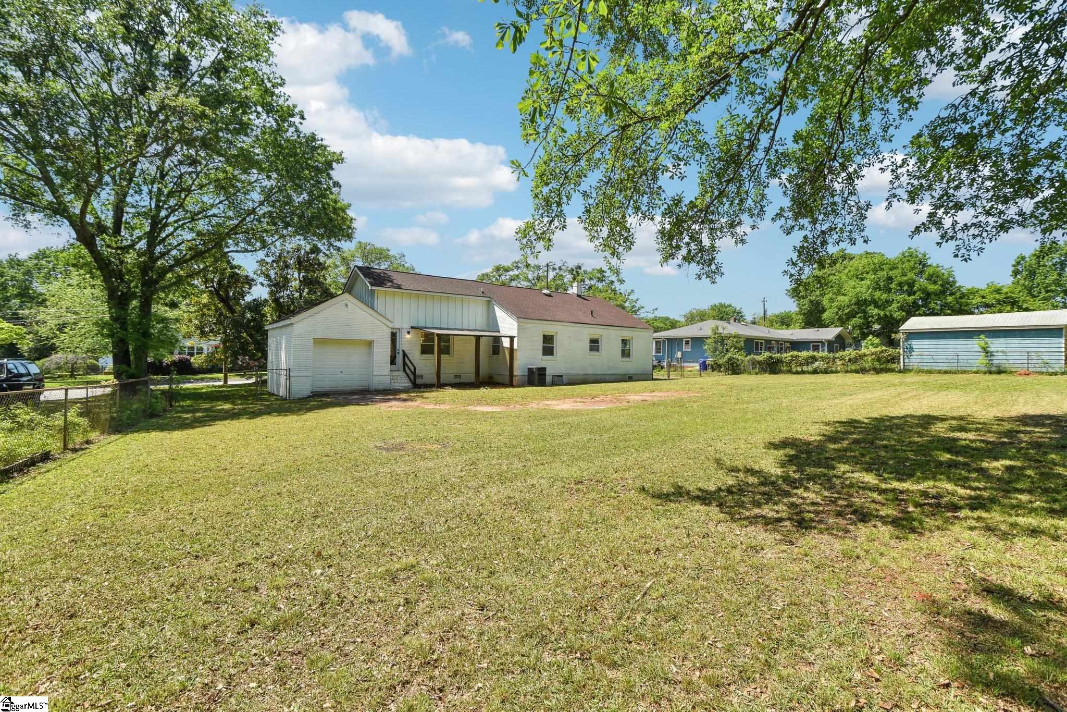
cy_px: 356
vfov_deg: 77.3
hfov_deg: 100.4
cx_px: 534
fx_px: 445
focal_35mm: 15
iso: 100
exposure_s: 1/125
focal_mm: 15
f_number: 11
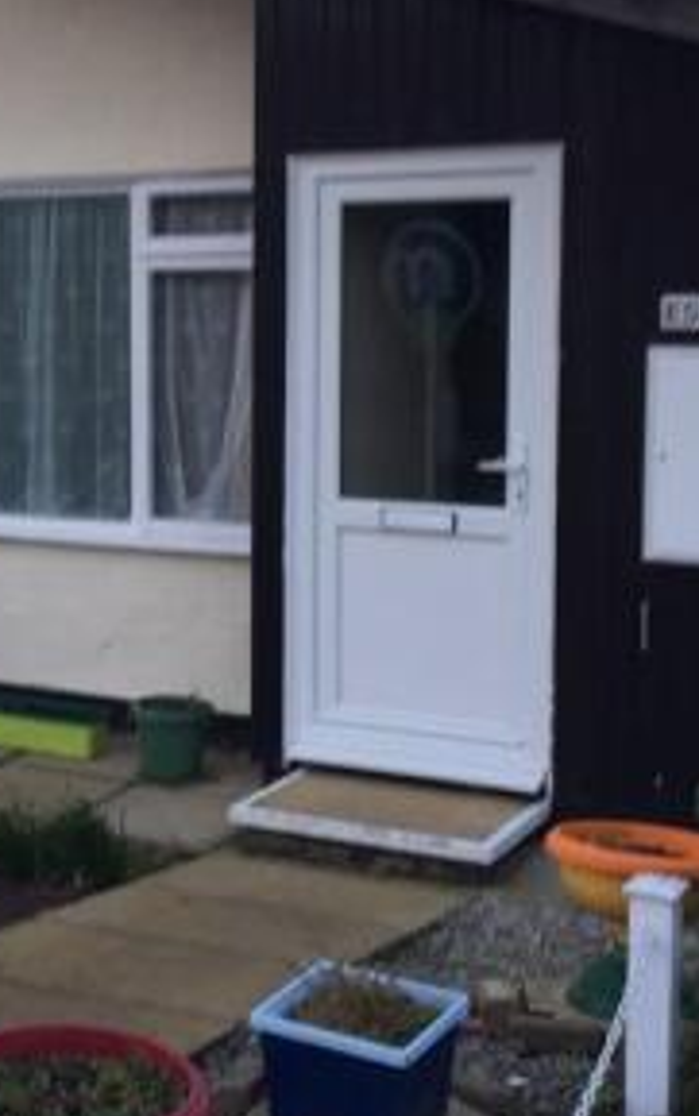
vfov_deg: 32.8
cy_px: 442
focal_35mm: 62
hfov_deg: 20.4
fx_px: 1887
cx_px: 17
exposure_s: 1/100
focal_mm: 4.15
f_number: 2.2
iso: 32
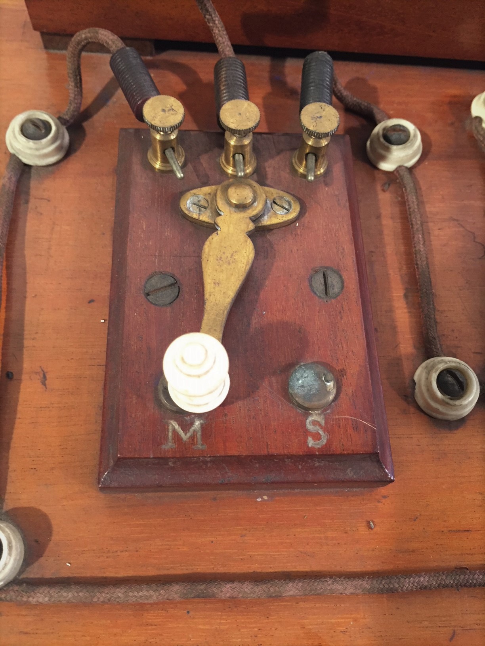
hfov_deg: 48.2
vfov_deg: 61.7
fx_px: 542
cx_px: 242
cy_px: 323
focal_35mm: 29
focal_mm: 4.15
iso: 200
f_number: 2.2
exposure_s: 1/33
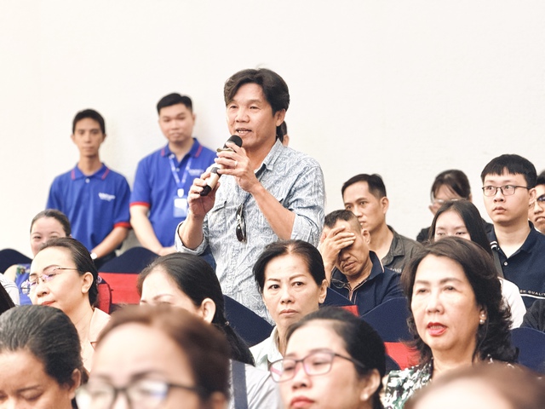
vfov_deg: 12.3
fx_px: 1889
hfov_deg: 16.4
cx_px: 272
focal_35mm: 120
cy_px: 204
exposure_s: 1/89
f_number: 2.8
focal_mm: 15.66
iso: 250
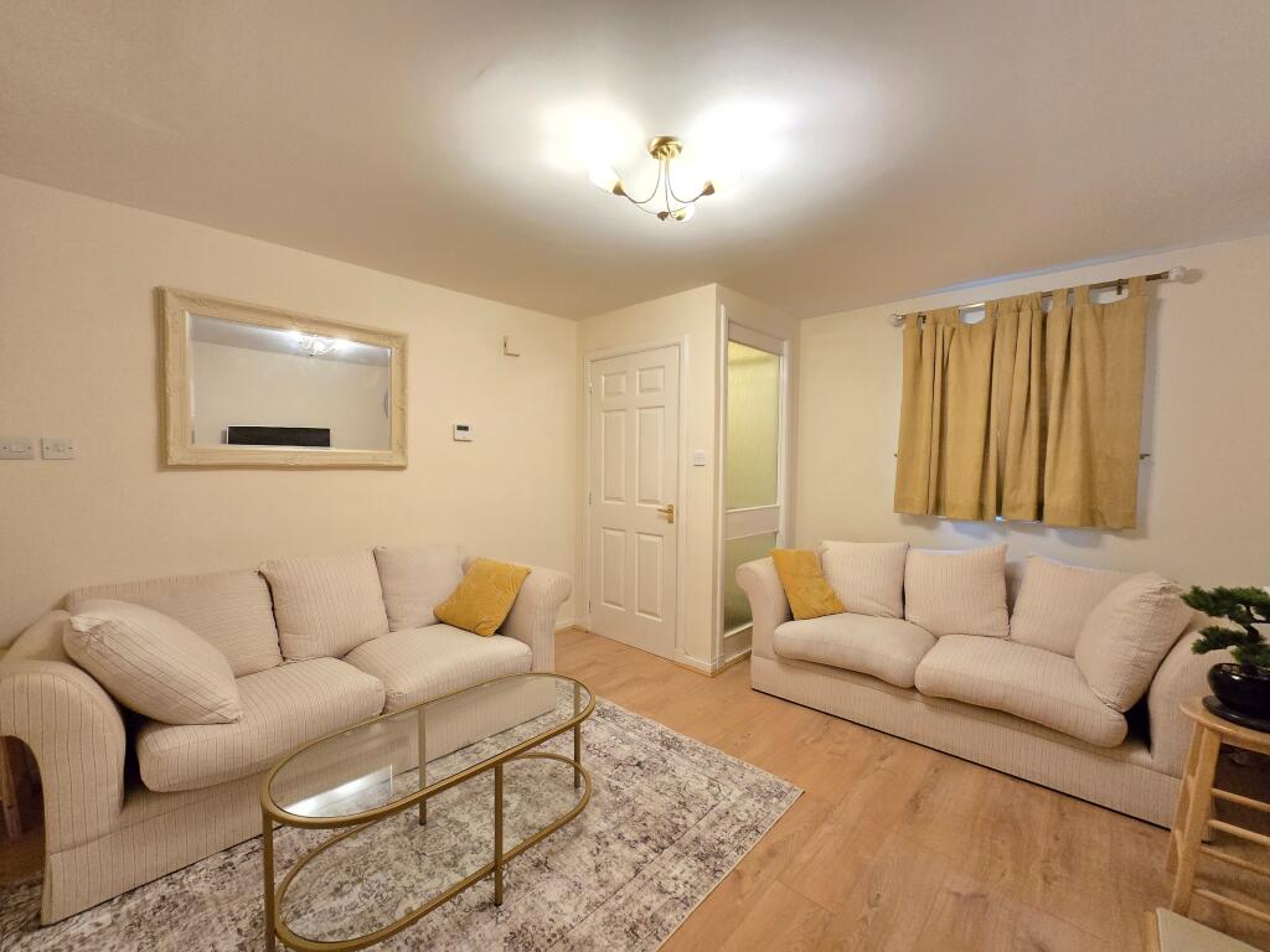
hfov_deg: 106.2
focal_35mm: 13
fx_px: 477
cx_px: 635
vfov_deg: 89.9
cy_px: 476
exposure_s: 1/50
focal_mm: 2.2
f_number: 2.2
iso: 1000
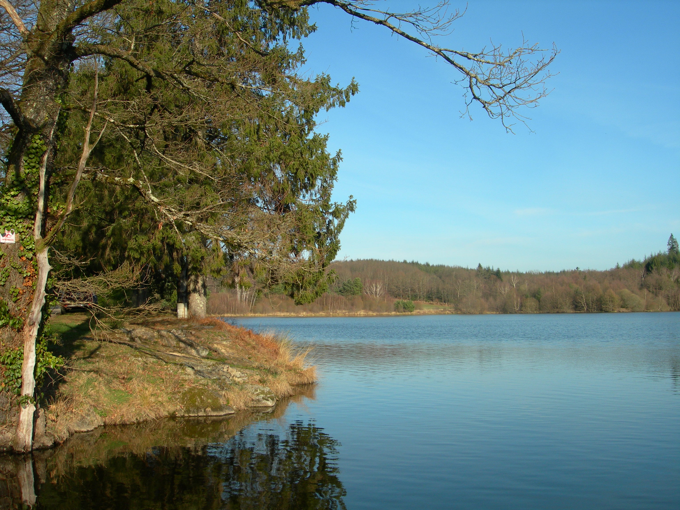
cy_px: 255
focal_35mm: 38
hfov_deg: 49.0
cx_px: 340
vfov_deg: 37.7
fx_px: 746
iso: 50
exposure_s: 1/467
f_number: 4.8
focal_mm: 7.8
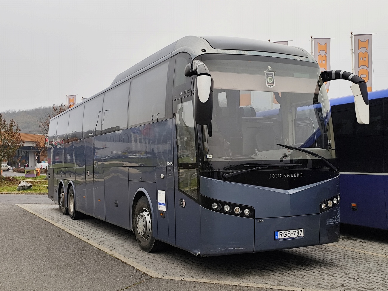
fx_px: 471
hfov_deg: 44.8
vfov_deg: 34.3
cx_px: 194
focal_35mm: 42
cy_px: 146
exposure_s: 1/100
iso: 64
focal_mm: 6.19
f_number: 1.65
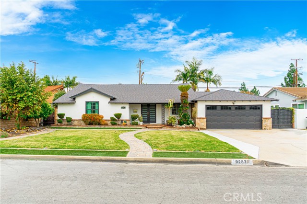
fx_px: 179
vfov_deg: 59.4
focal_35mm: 21
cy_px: 102
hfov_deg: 81.2
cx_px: 154
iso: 100
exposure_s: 1/60
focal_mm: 14
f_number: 7.1
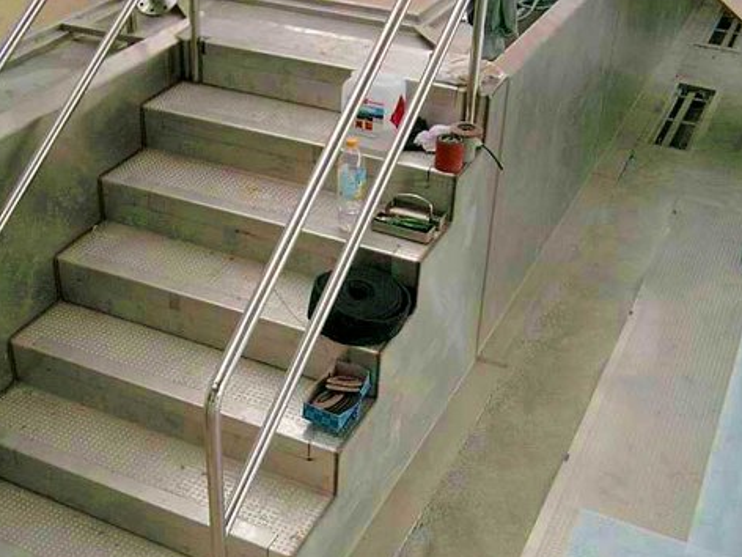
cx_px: 316
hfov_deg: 40.3
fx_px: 1007
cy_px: 352
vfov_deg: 30.7
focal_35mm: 47
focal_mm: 7.6
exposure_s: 1/60
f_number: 2.6
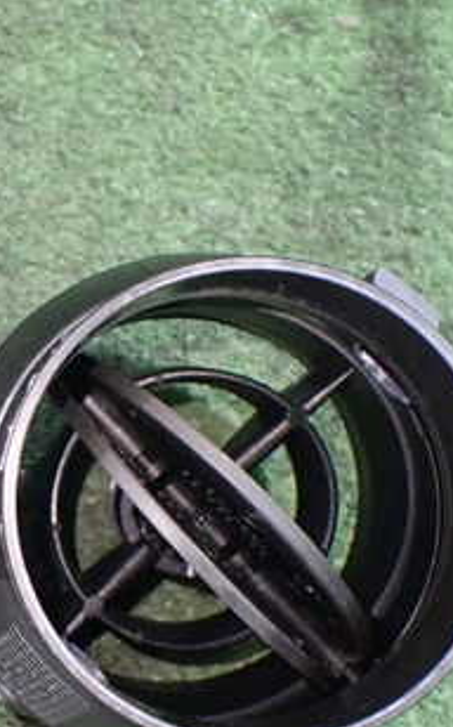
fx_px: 1227
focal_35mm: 62
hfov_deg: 19.3
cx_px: -134
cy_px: 472
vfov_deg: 32.8
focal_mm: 5.4
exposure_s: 1/40
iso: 800
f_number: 2.3
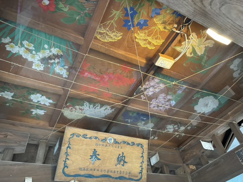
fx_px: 183
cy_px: 91
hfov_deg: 67.3
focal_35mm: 26
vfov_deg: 53.1
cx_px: 122
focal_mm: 5.96
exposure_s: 1/60
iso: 250
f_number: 1.6
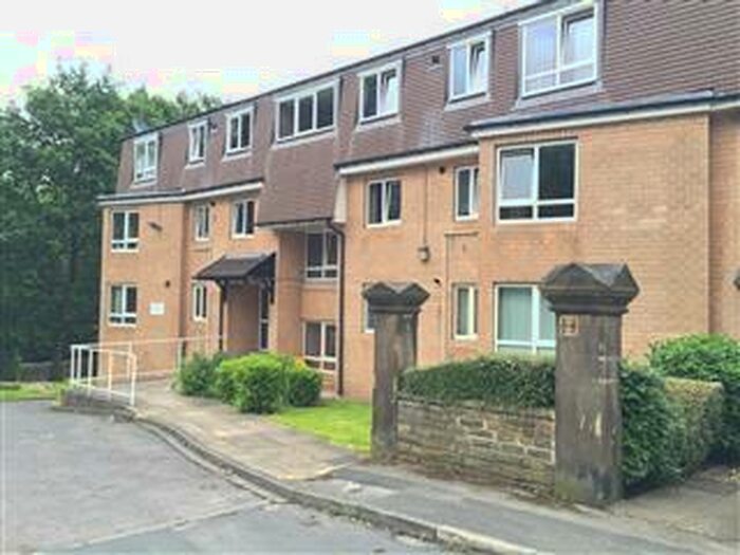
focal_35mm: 29
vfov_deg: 48.2
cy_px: 278
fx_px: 620
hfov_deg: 61.7
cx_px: 370
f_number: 2.2
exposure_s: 1/176
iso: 32
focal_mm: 4.15
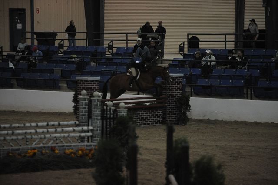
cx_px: 139
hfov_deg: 10.3
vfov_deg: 6.9
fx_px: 1544
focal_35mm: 200
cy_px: 92
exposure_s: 1/1000
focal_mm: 200
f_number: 2.8
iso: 6400
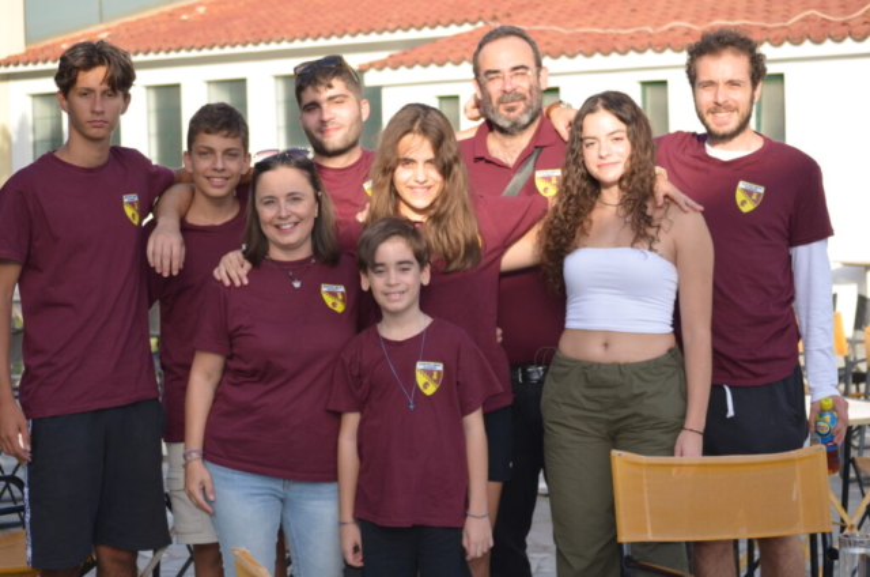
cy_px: 288
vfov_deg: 16.5
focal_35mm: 82
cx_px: 435
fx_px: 1990
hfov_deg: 24.7
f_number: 4.5
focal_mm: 55
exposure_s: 1/200
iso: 100
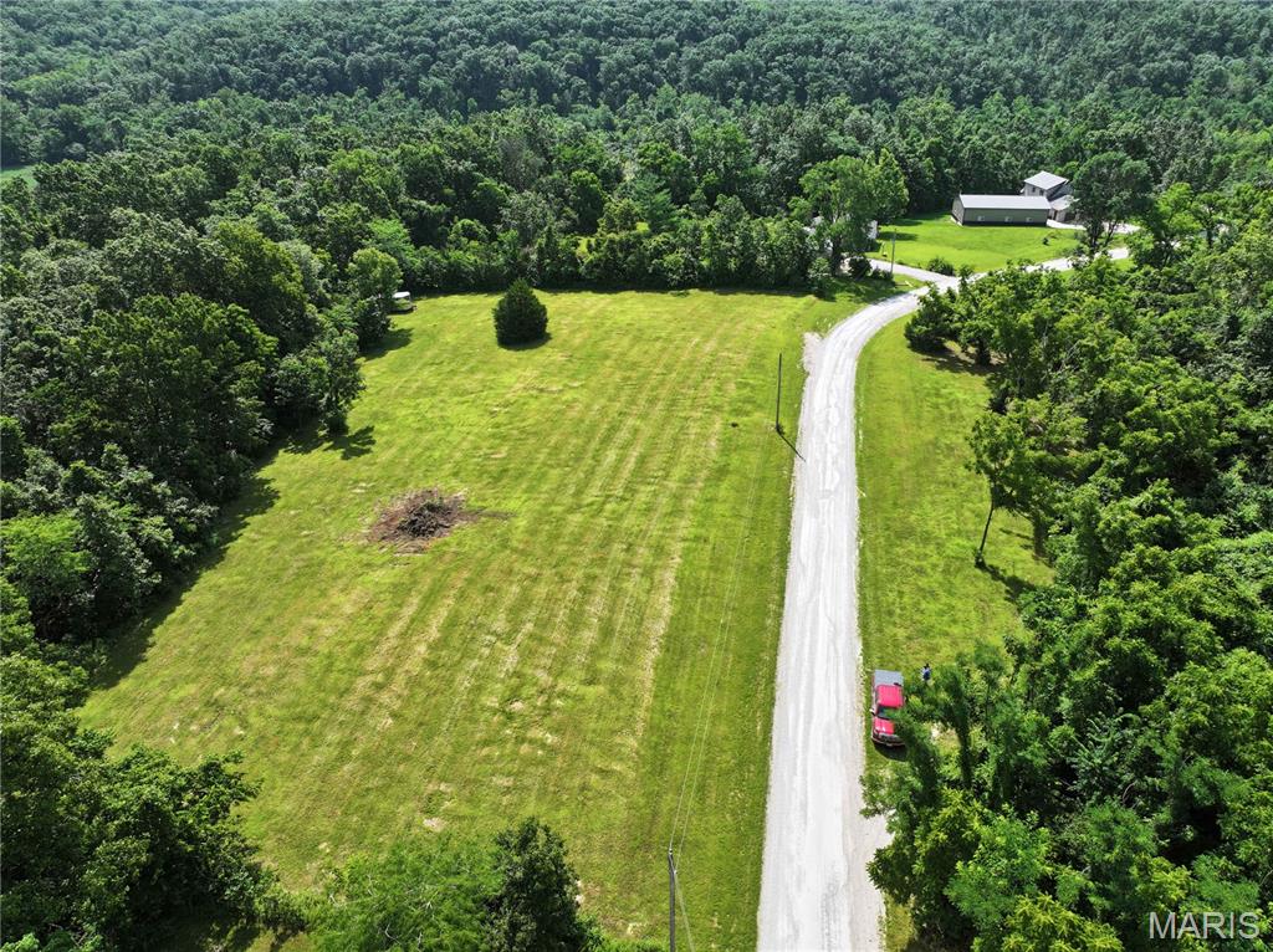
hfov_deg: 71.6
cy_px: 476
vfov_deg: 56.7
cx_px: 636
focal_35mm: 24
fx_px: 882
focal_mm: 12.29
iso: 110
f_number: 2.8
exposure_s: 1/1250
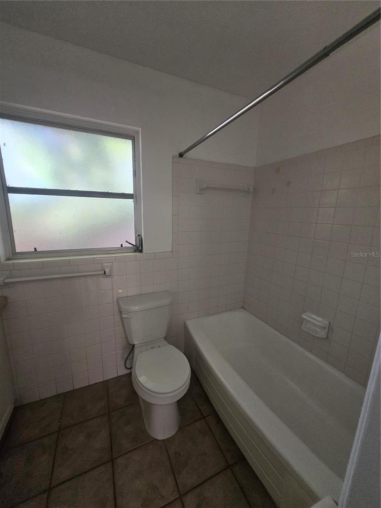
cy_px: 254
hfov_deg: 89.9
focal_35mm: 13
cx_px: 190
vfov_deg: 106.2
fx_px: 191
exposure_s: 1/60
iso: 200
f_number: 2.2
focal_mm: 1.7
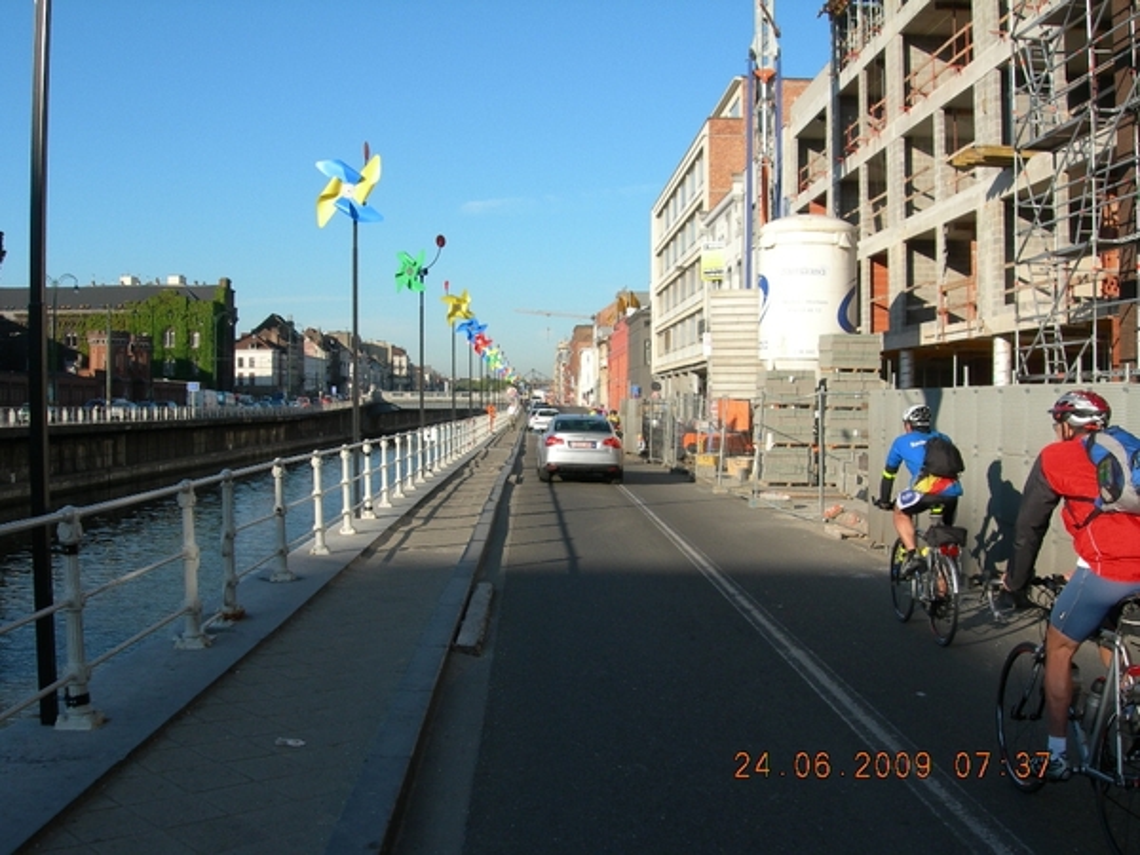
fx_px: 1251
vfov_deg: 37.7
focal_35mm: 38
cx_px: 570
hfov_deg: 49.0
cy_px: 428
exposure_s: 1/378
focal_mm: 7.8
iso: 50
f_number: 4.8
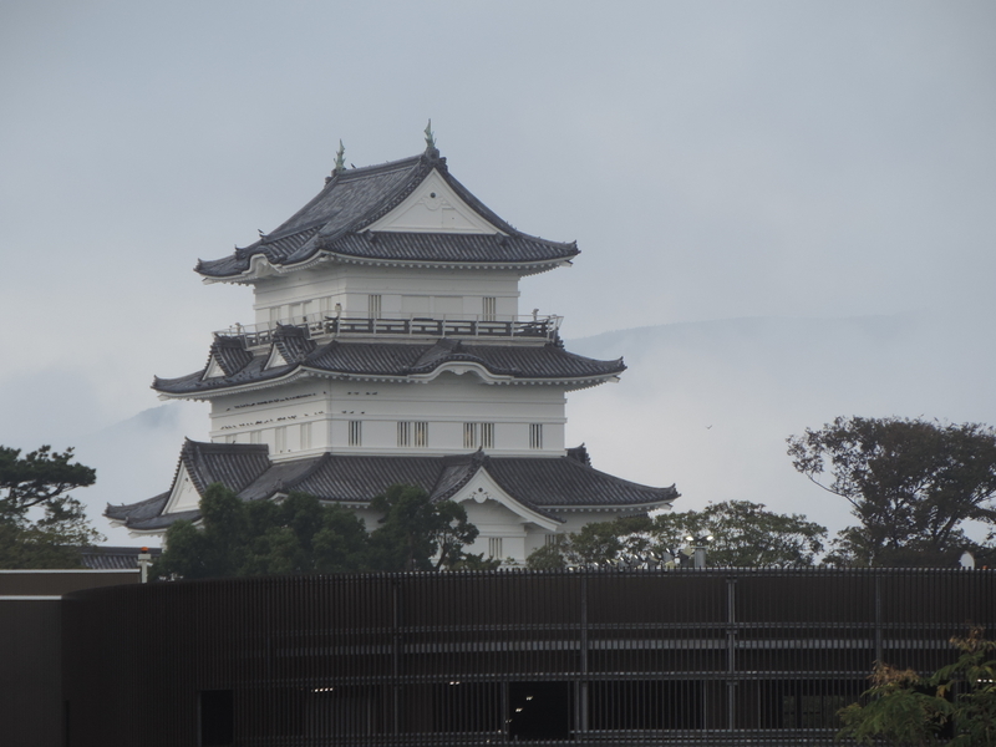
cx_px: 498
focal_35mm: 350
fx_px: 10070
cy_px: 374
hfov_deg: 5.7
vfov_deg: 4.2
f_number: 4.8
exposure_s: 1/250
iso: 80
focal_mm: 62.4
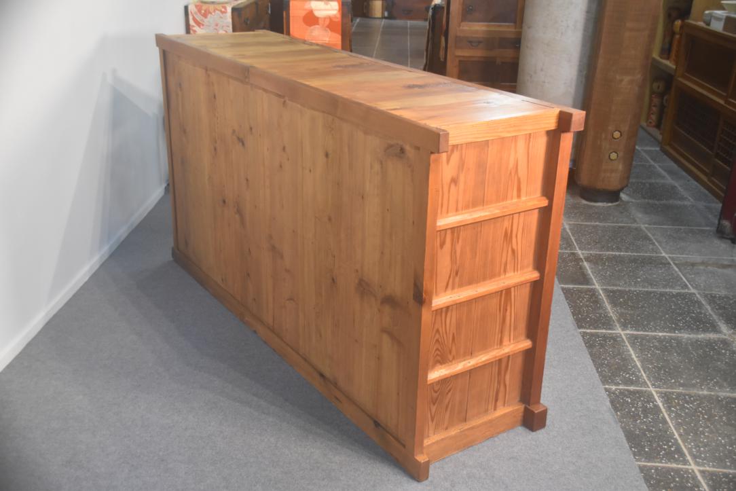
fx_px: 797
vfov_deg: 34.2
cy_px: 246
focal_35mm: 39
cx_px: 368
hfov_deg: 49.5
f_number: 4
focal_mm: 26
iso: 1600
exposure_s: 1/60
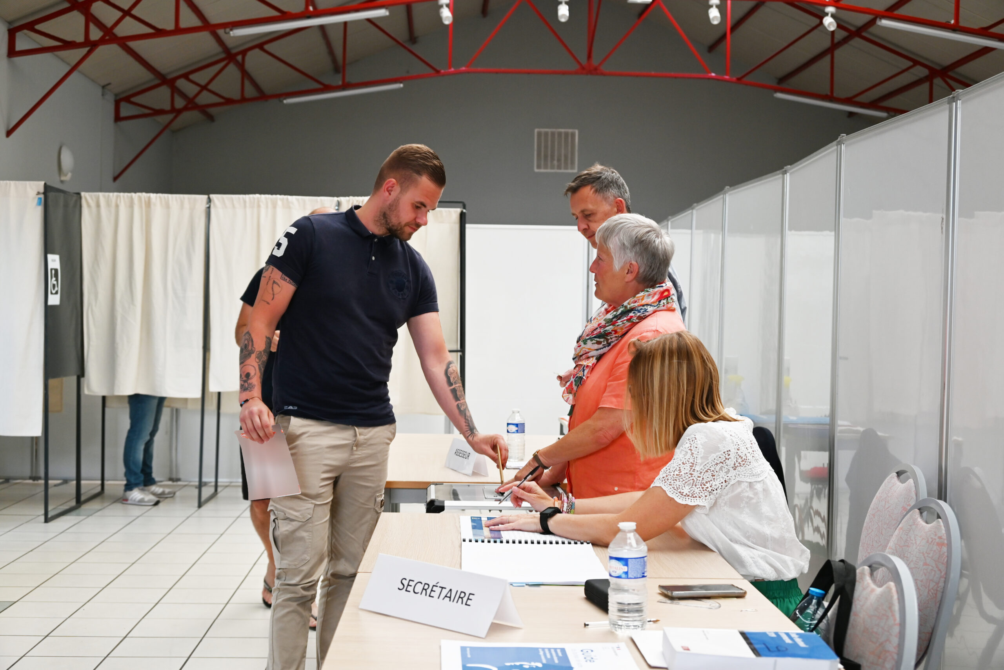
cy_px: 335
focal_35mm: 46
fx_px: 1283
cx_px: 502
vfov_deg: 29.3
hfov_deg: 42.7
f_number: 5.3
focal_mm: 46
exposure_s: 1/125
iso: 560
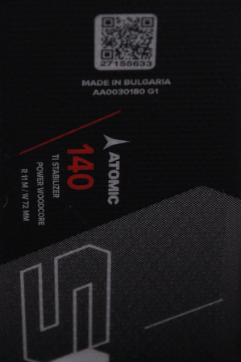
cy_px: 181
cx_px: 120
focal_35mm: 158
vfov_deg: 13.1
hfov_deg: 8.7
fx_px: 1585
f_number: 9.5
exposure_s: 1/125
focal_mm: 105
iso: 3200
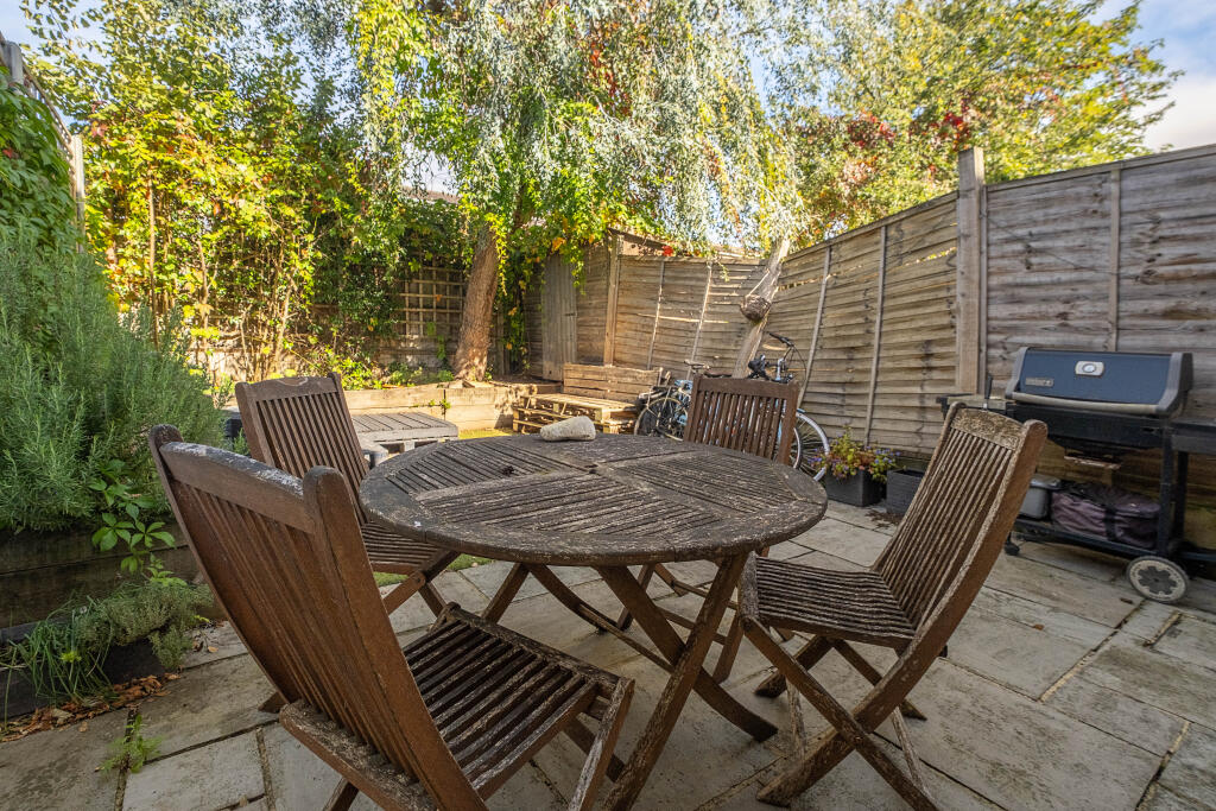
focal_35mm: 15
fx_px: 507
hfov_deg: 100.4
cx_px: 608
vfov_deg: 77.3
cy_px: 406
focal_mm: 10
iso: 320
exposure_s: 1/320
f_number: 5.6
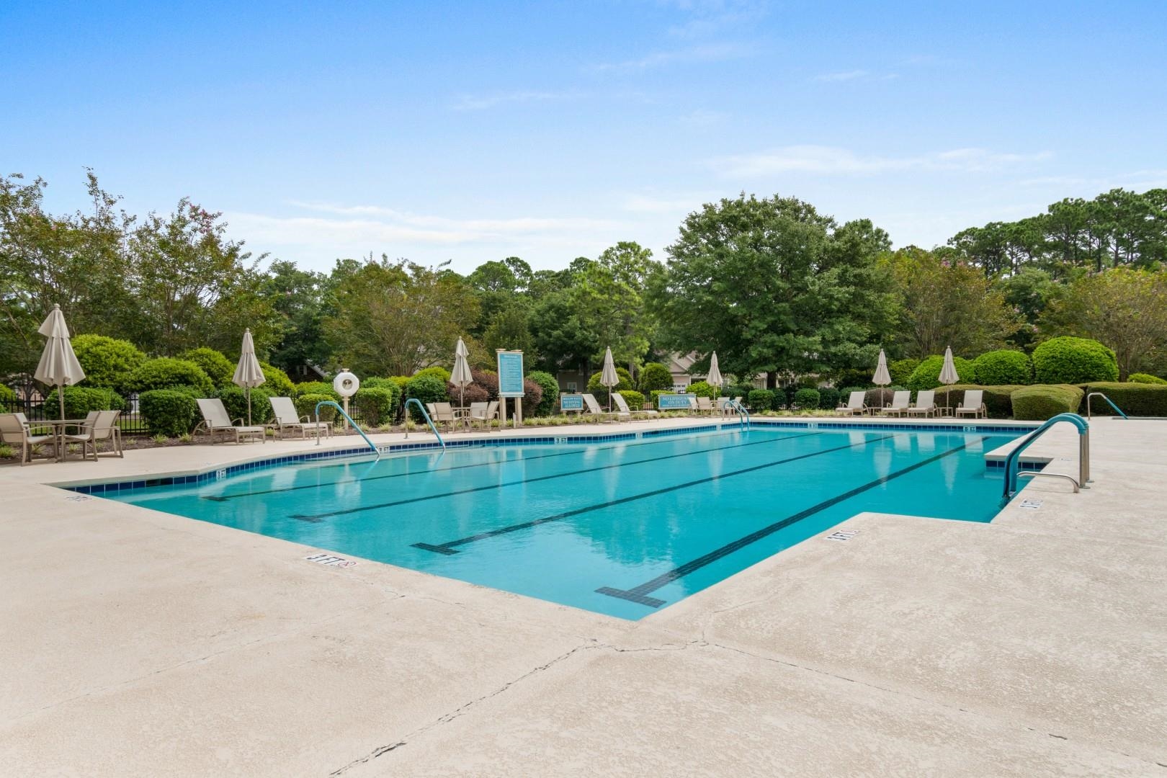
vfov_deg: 59.5
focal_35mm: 21
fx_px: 681
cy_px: 389
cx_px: 584
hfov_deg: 81.2
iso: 100
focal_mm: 14
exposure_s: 1/400
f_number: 10
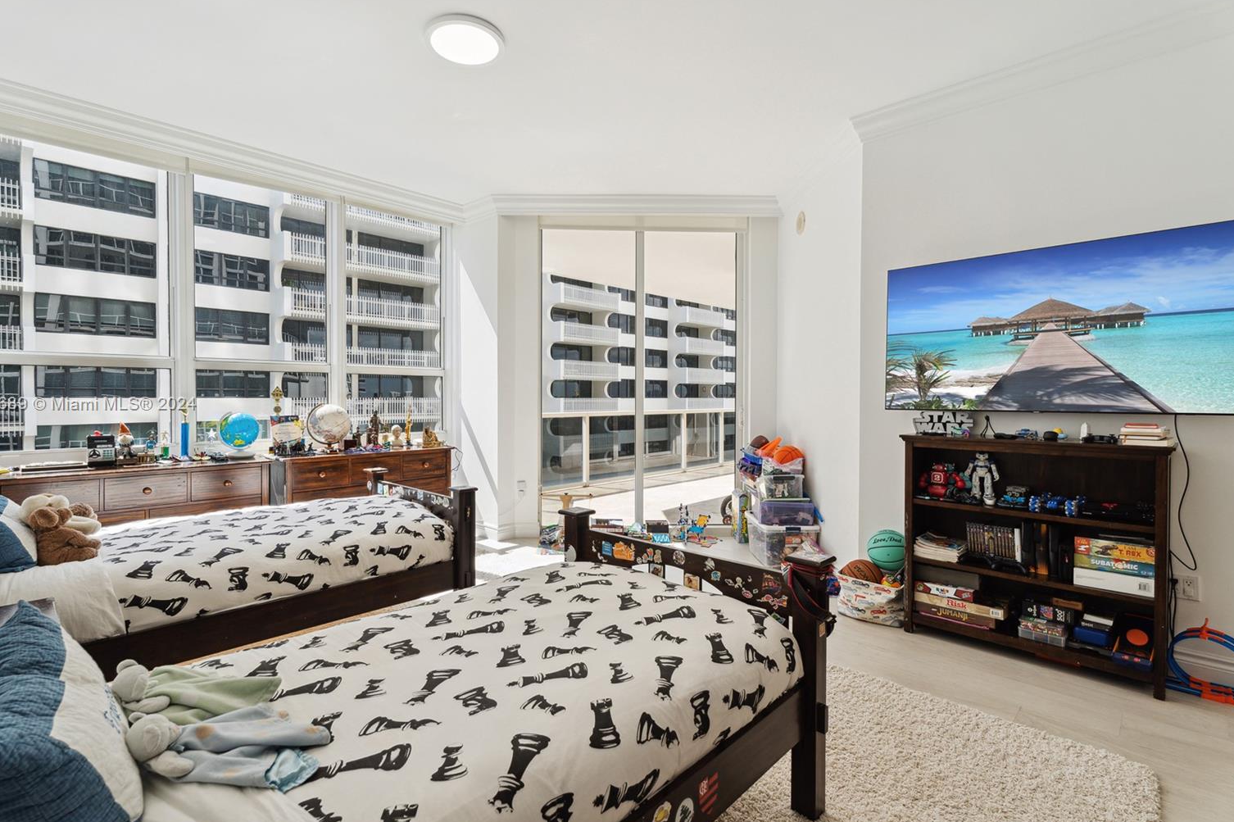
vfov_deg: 70.4
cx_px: 589
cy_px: 405
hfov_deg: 93.2
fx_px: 582
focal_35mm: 17
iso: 400
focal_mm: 16
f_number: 8
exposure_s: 1/100
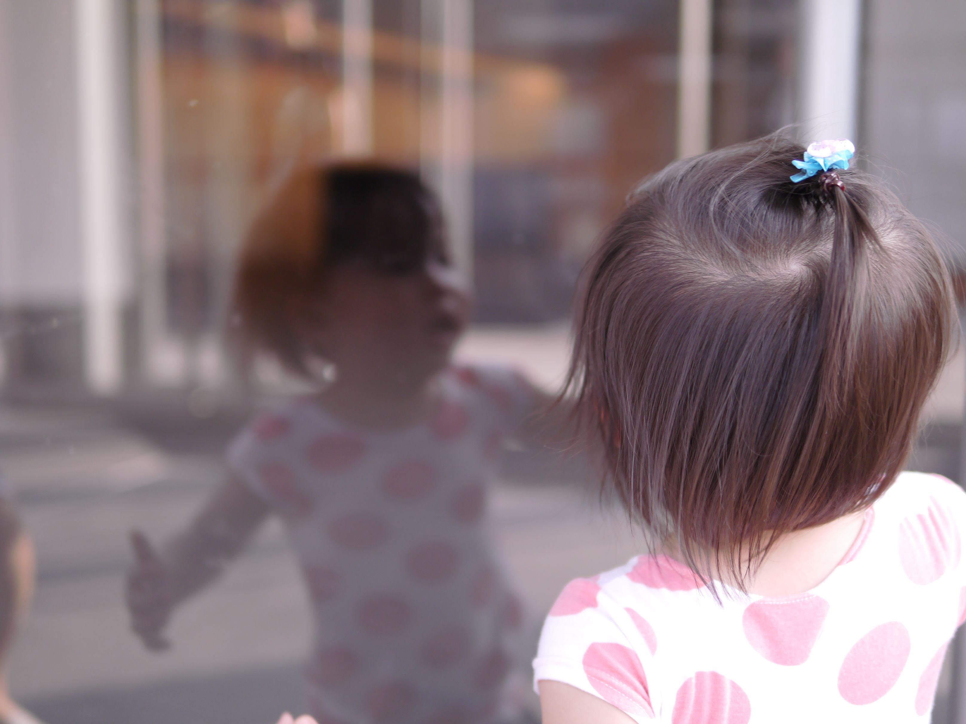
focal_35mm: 50
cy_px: 362
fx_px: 1395
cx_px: 483
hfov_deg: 38.2
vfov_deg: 29.1
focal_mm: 25
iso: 160
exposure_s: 1/400
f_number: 1.4
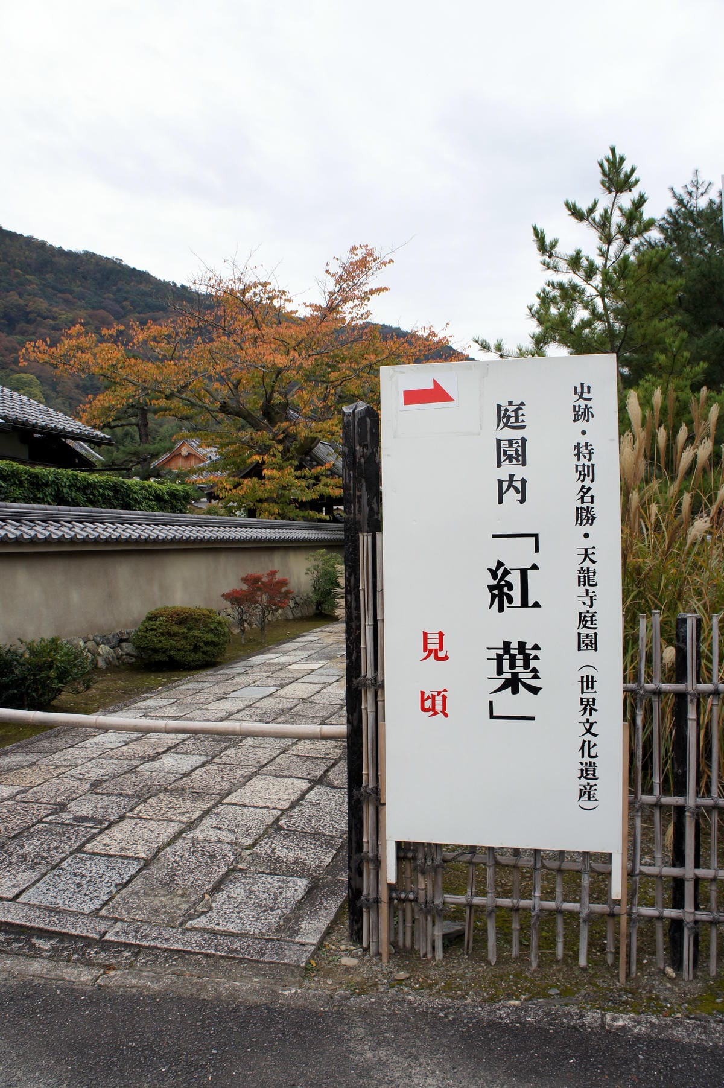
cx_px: 362
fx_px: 815
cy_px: 544
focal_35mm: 27
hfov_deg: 47.9
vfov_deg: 67.4
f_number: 7.1
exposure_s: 1/160
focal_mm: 18
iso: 200
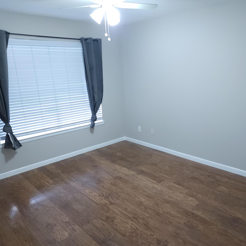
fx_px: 225
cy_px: 126
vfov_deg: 57.3
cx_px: 143
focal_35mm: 28
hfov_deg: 57.0
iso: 500
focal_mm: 6.4
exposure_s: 1/170
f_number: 1.8
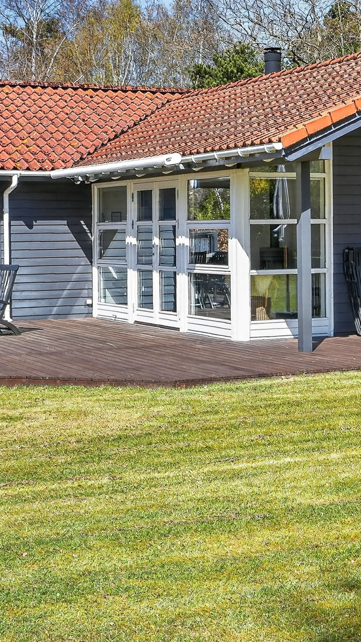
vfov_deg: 29.6
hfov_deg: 17.0
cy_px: 226
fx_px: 1209
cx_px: 211
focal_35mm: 71
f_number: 8
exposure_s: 1/160
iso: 400
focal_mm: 26
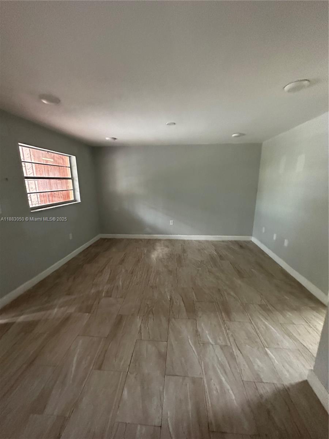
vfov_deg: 102.1
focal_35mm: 14
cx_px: 164
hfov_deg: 85.7
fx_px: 177
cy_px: 220
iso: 800
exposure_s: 1/60
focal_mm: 2.22
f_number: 2.2
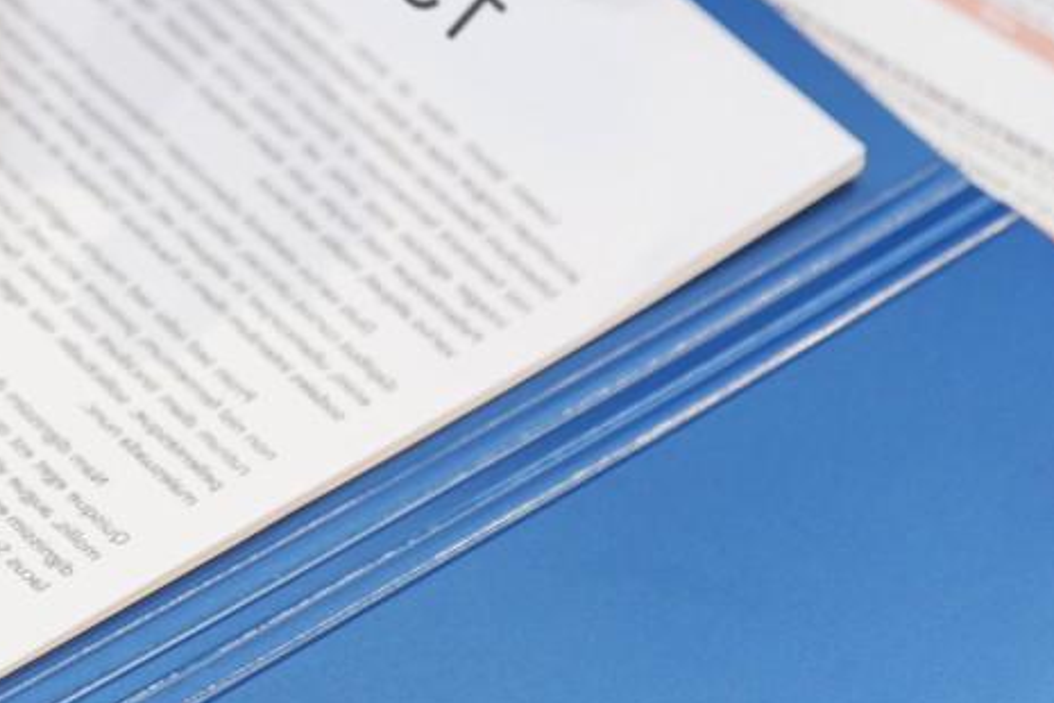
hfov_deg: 7.8
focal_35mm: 261
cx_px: -87
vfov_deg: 5.3
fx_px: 7641
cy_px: -44
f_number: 4
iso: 800
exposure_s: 1/250
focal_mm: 120
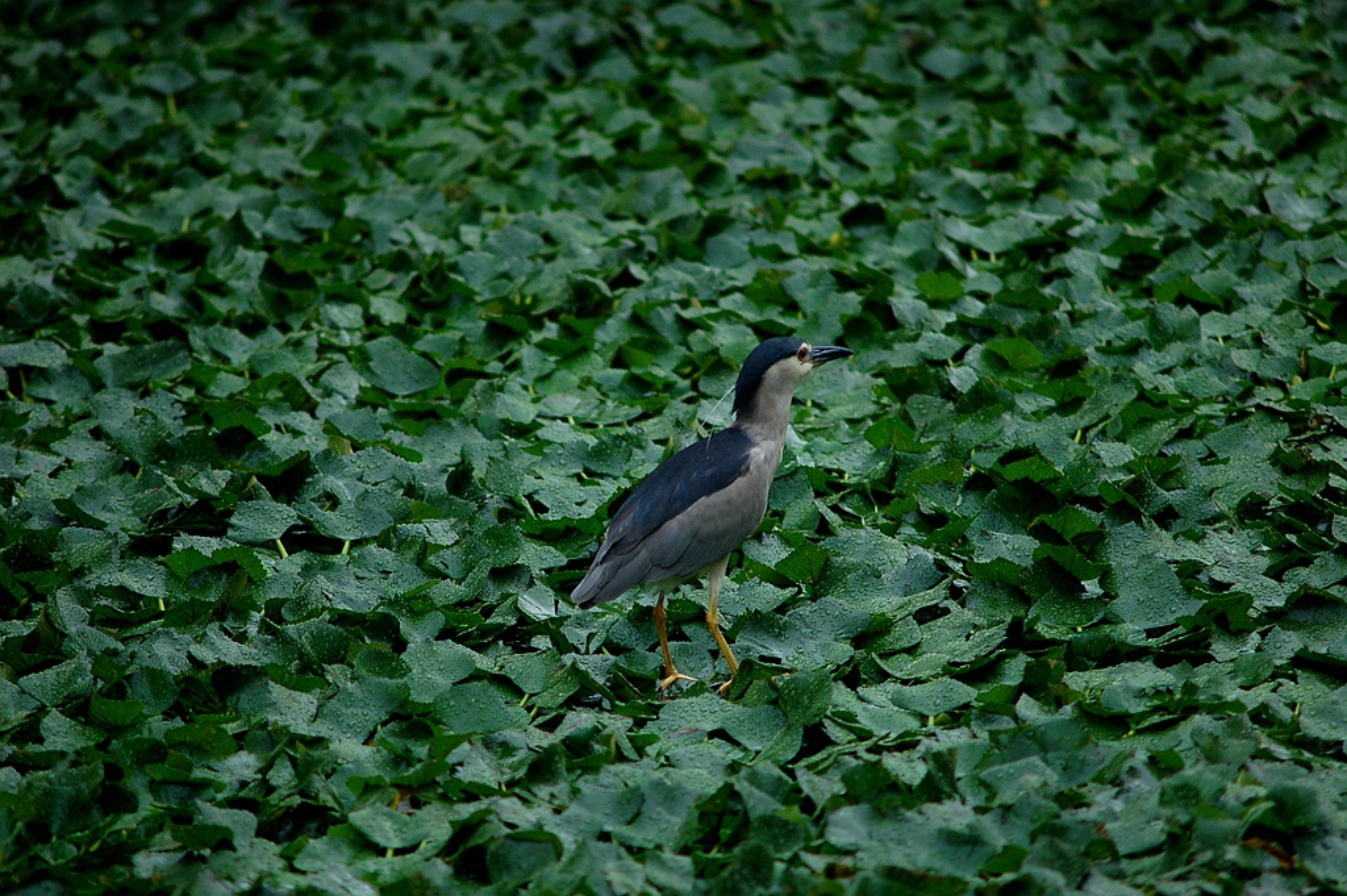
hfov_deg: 6.5
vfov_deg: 4.4
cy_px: 448
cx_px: 674
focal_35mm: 315
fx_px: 11776
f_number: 4
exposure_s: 1/80
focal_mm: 210
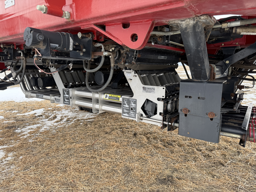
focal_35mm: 24
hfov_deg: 71.6
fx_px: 177
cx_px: 128
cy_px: 96
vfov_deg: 56.8
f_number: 1.78
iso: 80
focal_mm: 6.76
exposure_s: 1/326
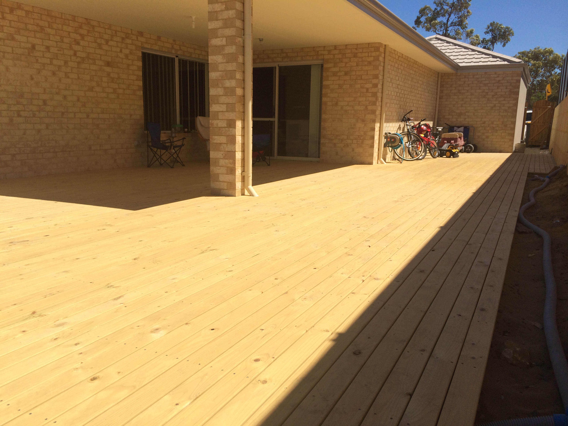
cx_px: 284
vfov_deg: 46.8
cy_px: 213
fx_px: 492
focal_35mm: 30
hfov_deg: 60.0
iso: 40
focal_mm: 4.12
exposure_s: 1/3165
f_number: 2.2
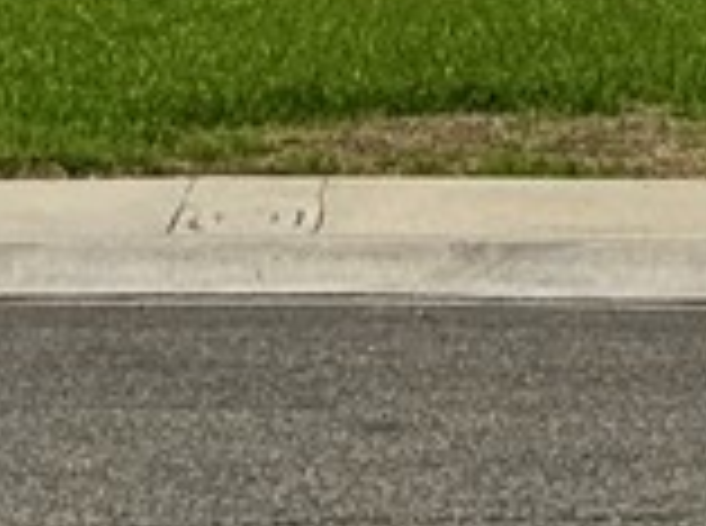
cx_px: 1124
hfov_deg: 6.2
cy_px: -1142
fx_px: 6389
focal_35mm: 314
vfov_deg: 4.5
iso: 64
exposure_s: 1/7092
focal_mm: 6.76
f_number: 1.78
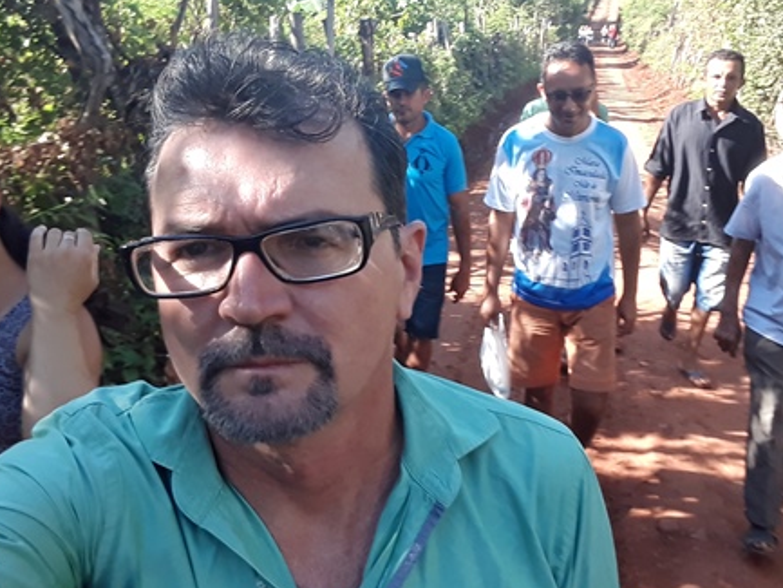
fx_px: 769
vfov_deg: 41.8
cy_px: 264
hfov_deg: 53.9
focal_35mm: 34
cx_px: 410
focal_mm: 1.95
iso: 40
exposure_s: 1/145
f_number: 2.2
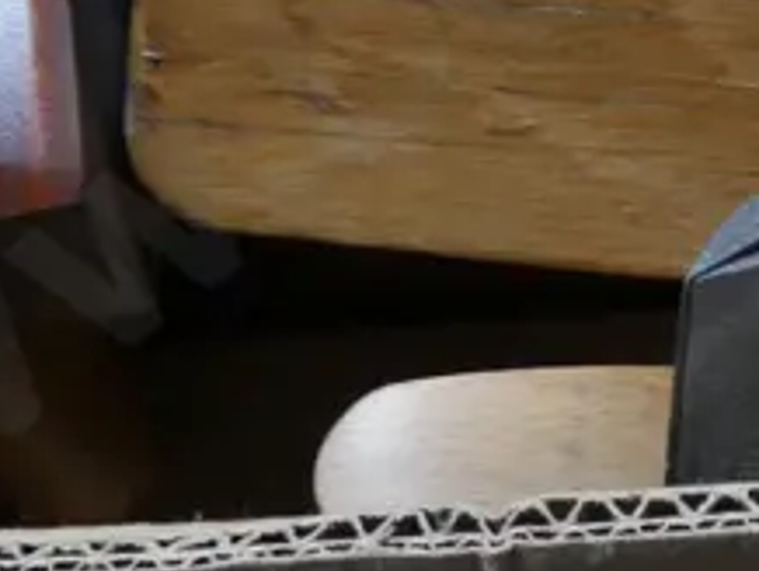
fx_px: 3710
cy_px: -458
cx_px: 1069
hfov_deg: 11.3
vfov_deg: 8.5
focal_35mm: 169
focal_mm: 18
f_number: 4
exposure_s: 1/60
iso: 400
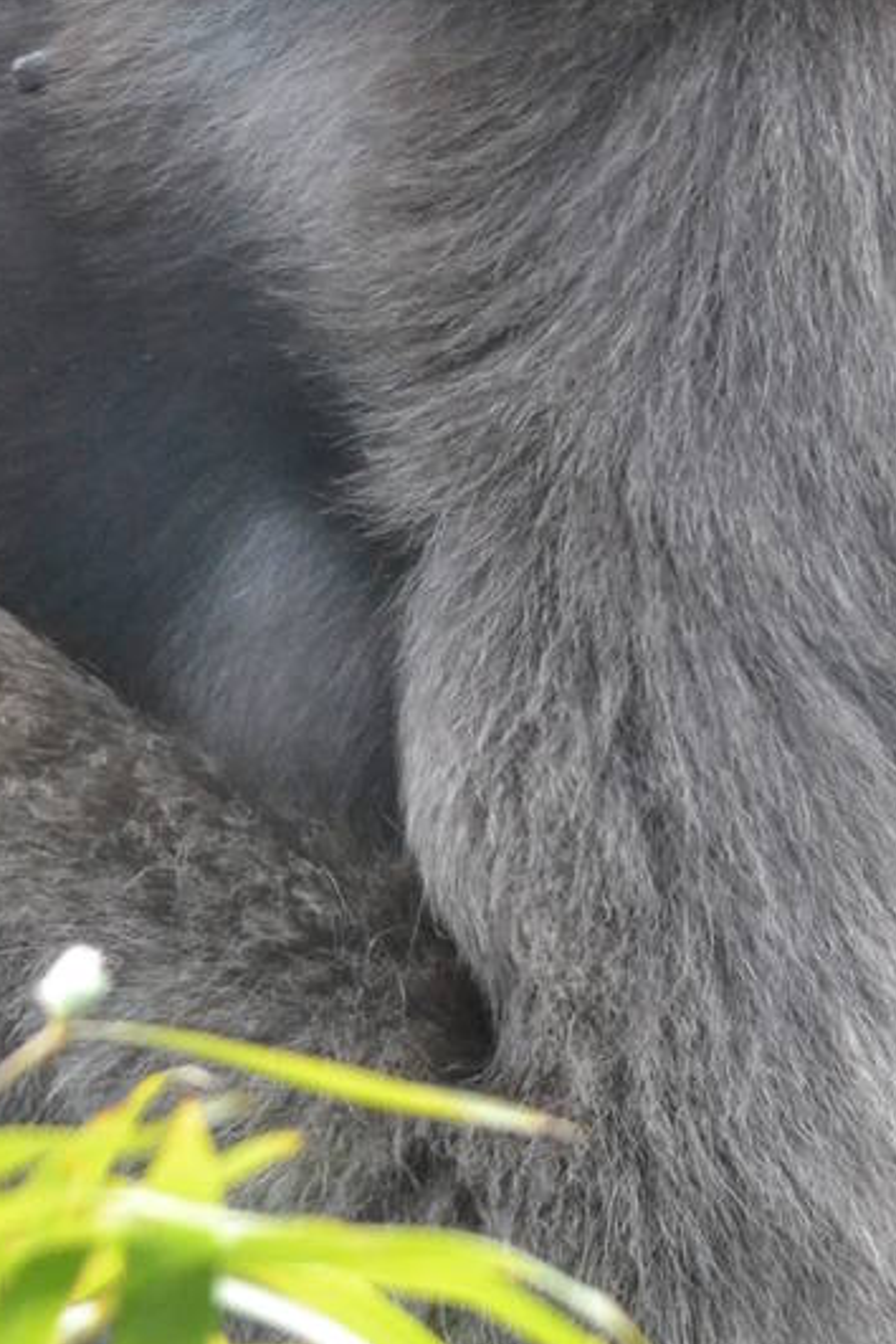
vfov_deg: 1.3
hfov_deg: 0.9
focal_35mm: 1583
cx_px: 302
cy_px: -134
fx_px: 59094
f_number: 6
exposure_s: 1/400
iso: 3200
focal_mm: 350
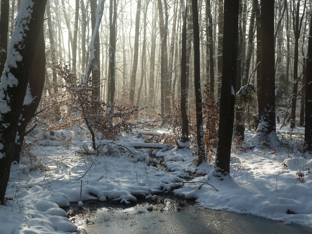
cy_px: 117
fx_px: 532
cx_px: 156
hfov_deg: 32.7
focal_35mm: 59
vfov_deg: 24.8
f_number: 3.9
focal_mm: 9.7
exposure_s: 1/200
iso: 80
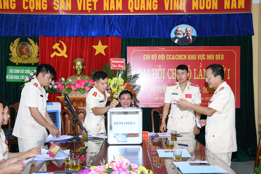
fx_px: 370
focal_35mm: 51
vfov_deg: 26.5
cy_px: 87
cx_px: 130
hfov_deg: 38.9
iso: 500
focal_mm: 34
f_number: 4.2
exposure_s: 1/200
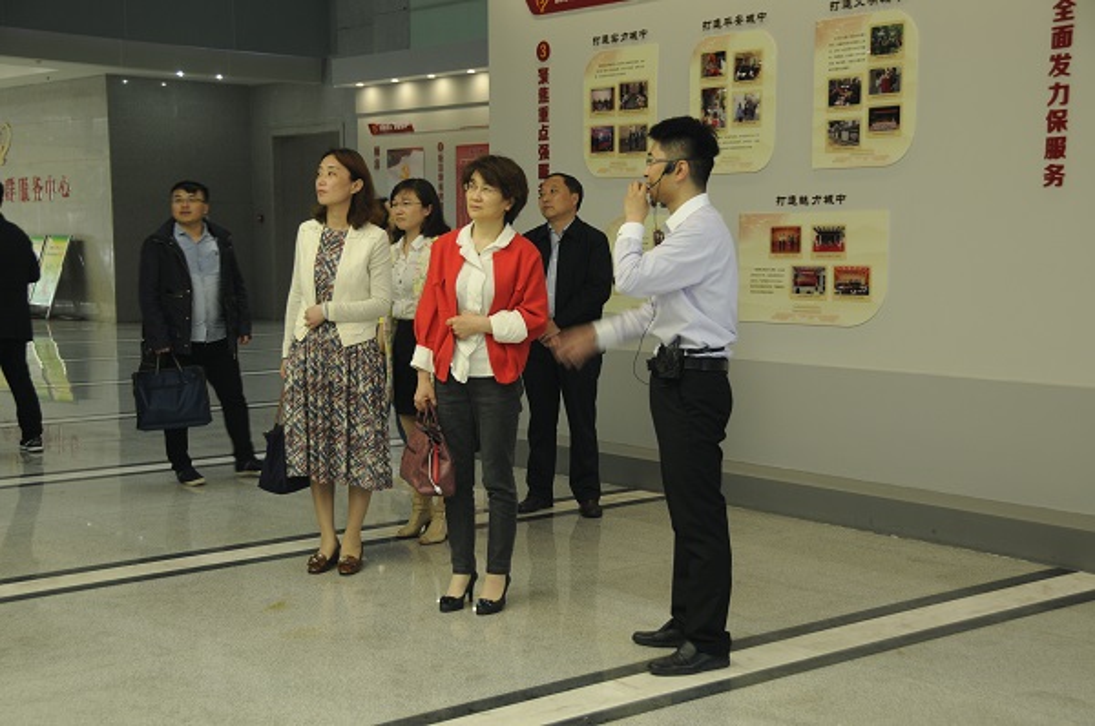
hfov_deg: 38.9
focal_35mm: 51
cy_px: 363
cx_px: 548
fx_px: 1549
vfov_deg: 26.4
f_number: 4.2
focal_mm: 34
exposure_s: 1/40
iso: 250
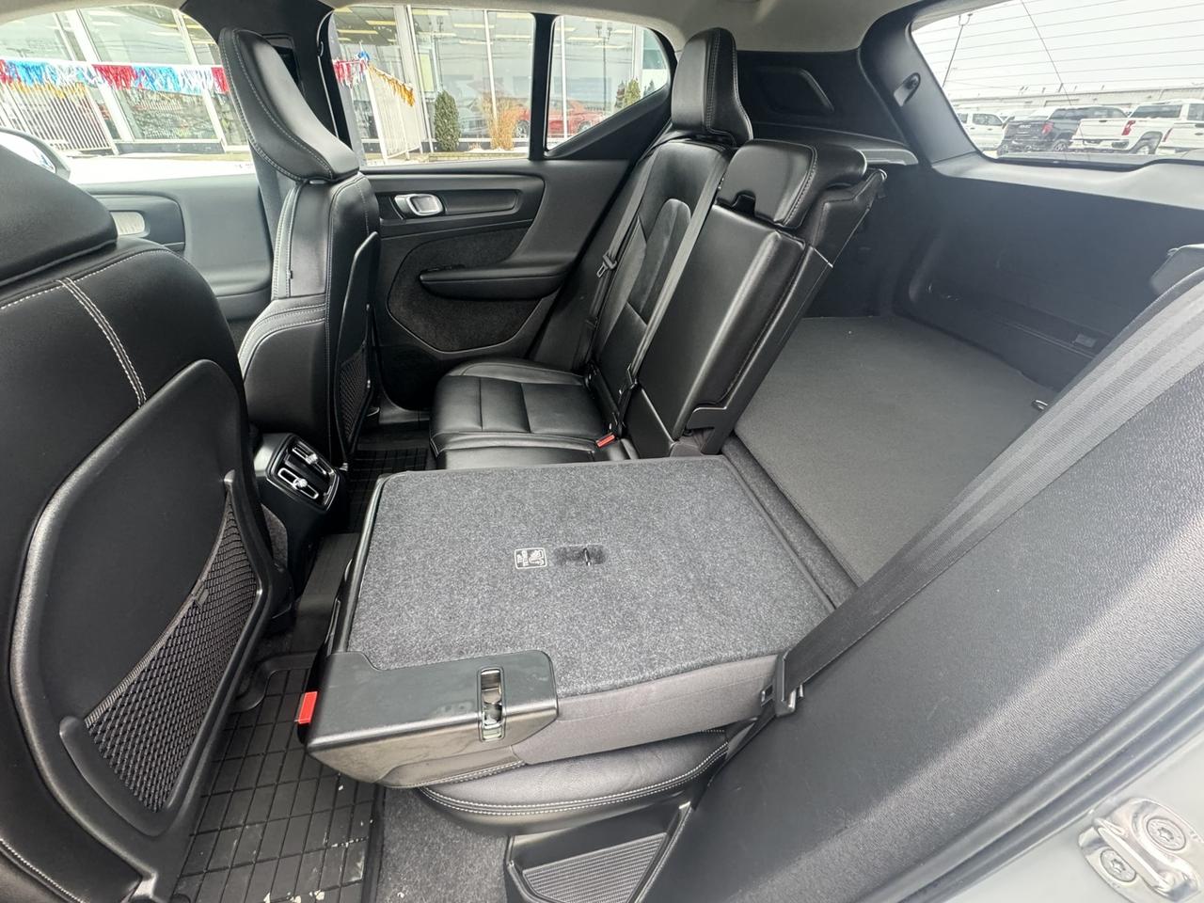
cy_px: 452
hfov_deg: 102.1
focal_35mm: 14
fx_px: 487
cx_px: 602
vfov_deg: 85.7
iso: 320
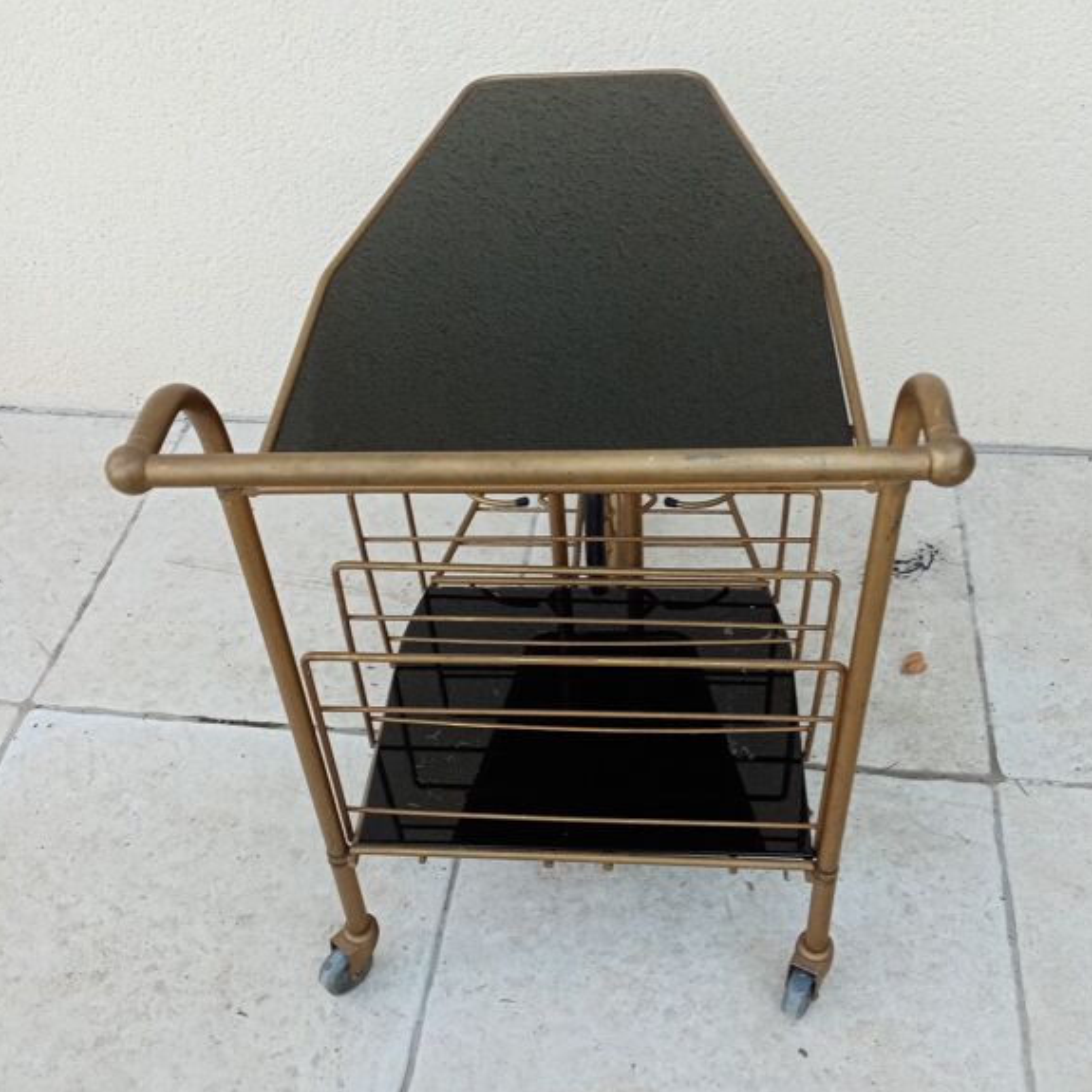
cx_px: 560
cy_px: 560
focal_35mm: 32
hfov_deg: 51.1
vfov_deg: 51.1
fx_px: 1142
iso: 162
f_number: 1.8
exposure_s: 1/50
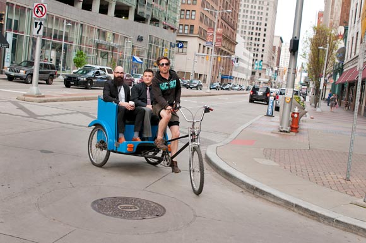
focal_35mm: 36
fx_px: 365
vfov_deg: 36.8
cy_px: 122
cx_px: 183
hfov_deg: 53.2
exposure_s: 1/320
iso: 200
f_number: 4.5
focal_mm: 24
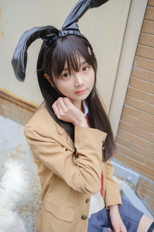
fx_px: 225
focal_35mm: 35
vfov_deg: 54.4
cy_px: 116
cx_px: 77
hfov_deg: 37.9
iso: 160
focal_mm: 23
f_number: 2.8
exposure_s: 1/200
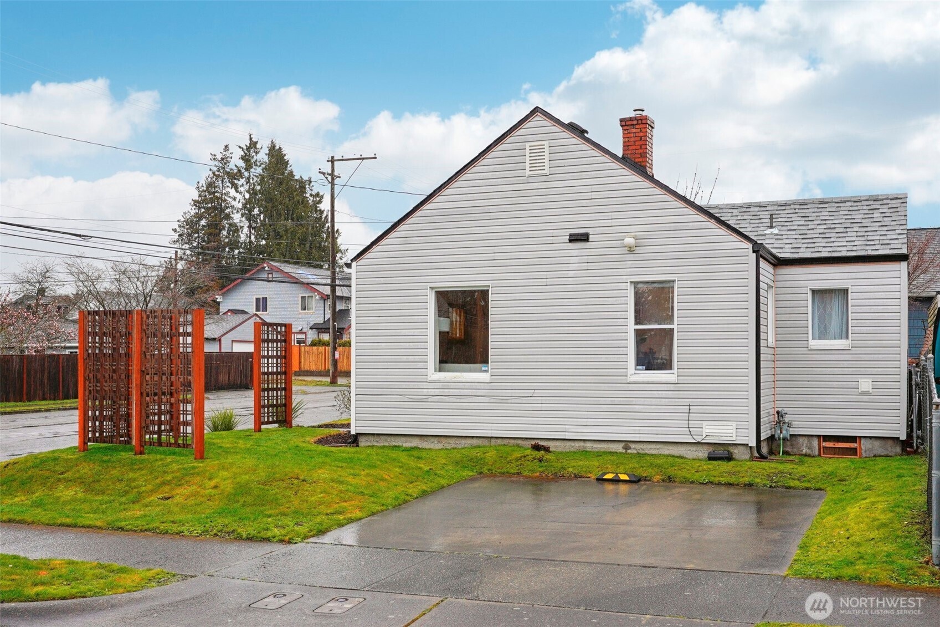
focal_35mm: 39
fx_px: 1018
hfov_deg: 49.6
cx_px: 470
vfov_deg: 34.2
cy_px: 314
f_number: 8
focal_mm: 26
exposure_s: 1/125
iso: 320
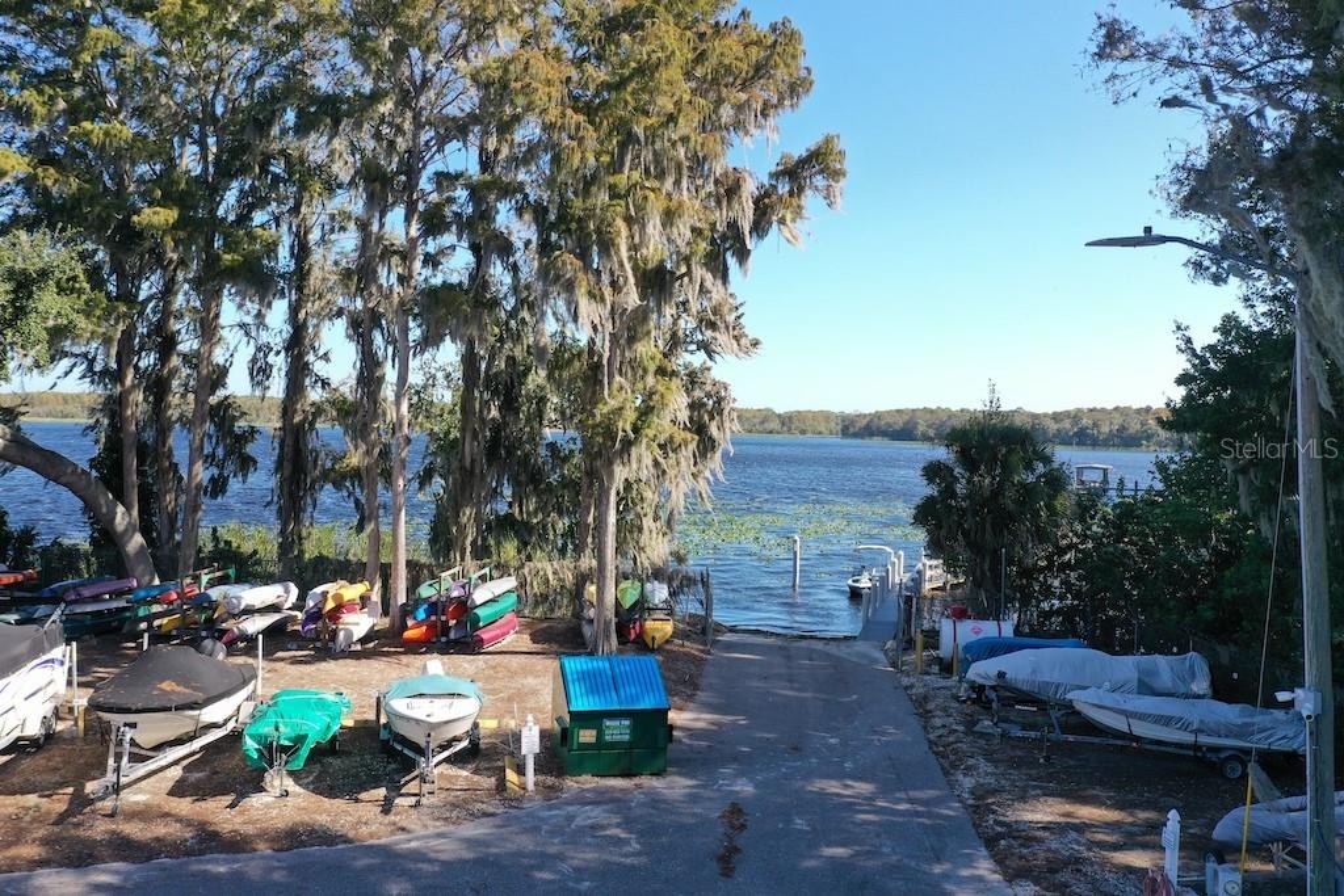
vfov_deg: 46.4
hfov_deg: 65.5
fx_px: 1045
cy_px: 448
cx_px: 672
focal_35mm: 28
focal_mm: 10.26
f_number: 5
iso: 100
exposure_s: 1/240
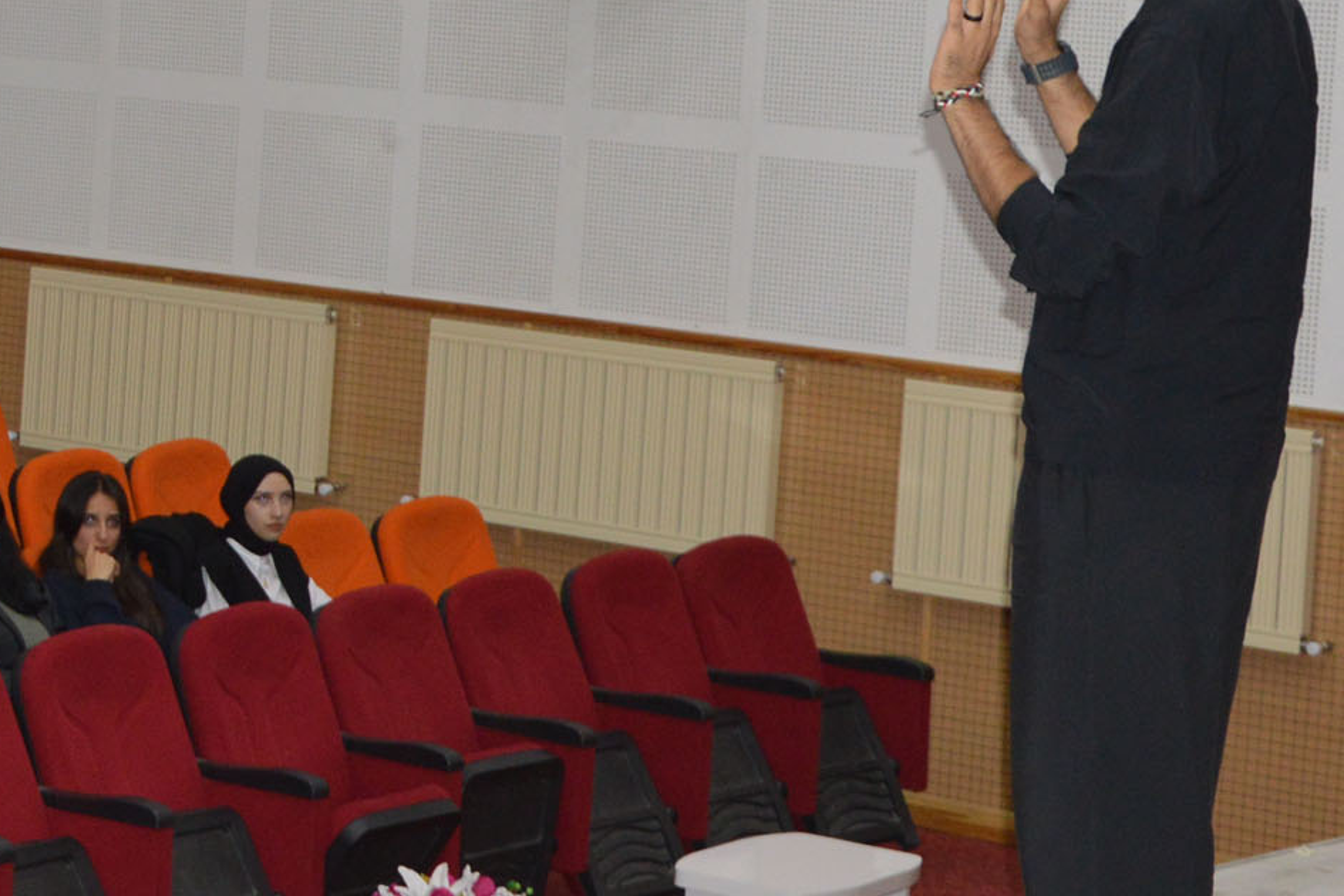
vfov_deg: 12.6
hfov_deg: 17.7
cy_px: 55
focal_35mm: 108
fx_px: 4032
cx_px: -429
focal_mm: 24
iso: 640
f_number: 3.8
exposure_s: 1/60
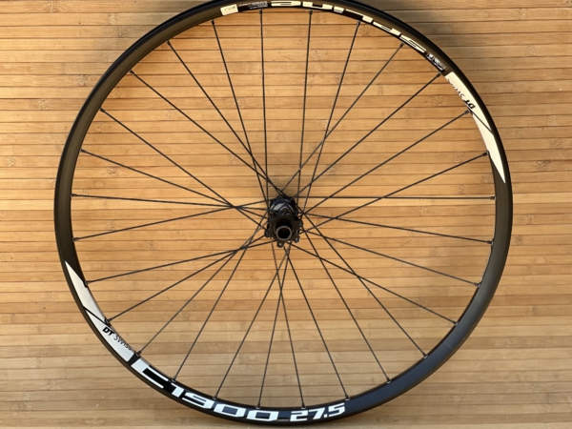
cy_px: 214
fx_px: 1272
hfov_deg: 25.3
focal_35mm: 77
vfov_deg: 19.1
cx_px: 286
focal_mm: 9
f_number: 2.8
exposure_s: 1/121
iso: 32
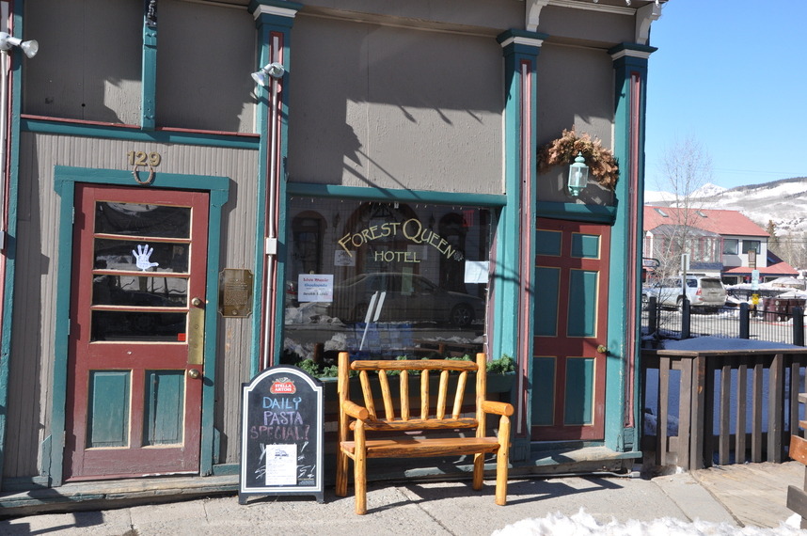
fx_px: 806
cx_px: 404
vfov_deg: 36.8
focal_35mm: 36
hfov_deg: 53.2
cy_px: 268
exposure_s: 1/400
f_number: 10
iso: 500
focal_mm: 24
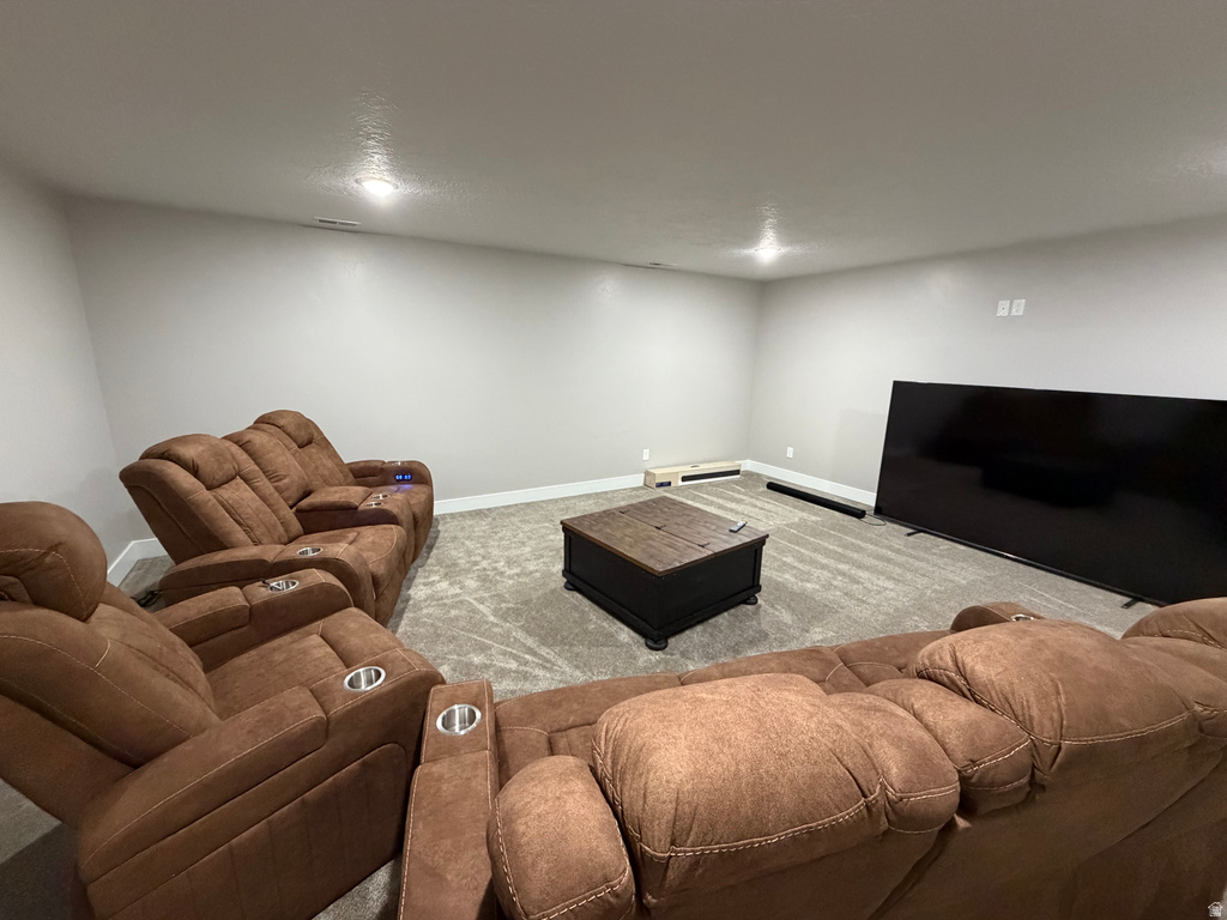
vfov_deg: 85.7
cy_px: 460
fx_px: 496
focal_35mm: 14
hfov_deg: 102.1
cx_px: 614
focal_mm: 2.22
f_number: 2.2
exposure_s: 1/60
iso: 800
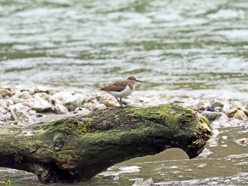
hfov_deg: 3.3
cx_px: 124
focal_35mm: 601
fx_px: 4306
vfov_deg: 2.5
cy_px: 93
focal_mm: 300
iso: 800
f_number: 6.3
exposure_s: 1/500
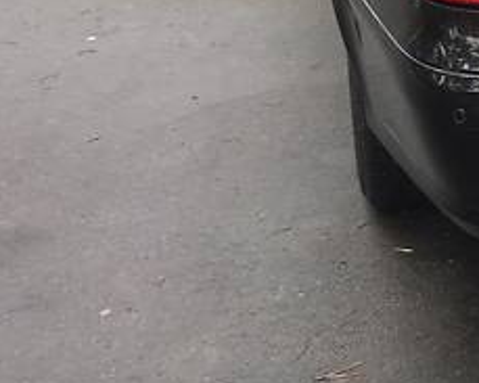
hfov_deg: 17.3
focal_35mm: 99
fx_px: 1403
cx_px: 734
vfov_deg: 15.2
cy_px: -17
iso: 40
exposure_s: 1/50
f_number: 2.2
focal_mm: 4.2
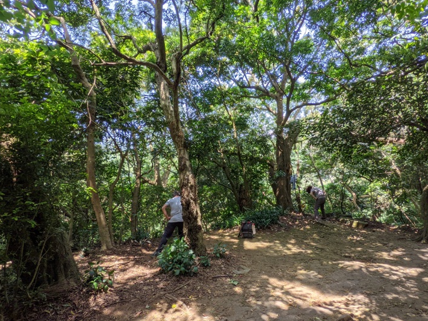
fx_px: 223
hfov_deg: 87.6
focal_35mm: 18
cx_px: 232
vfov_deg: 71.6
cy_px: 163
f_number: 2.2
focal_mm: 2.22
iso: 32
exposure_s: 1/188
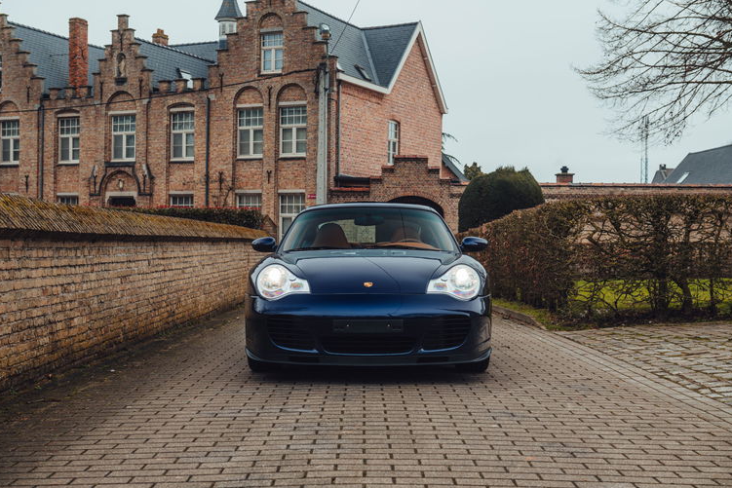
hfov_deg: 40.3
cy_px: 247
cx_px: 369
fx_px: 996
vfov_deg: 27.5
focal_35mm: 49
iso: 400
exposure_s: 1/200
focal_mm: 48
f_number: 5.6
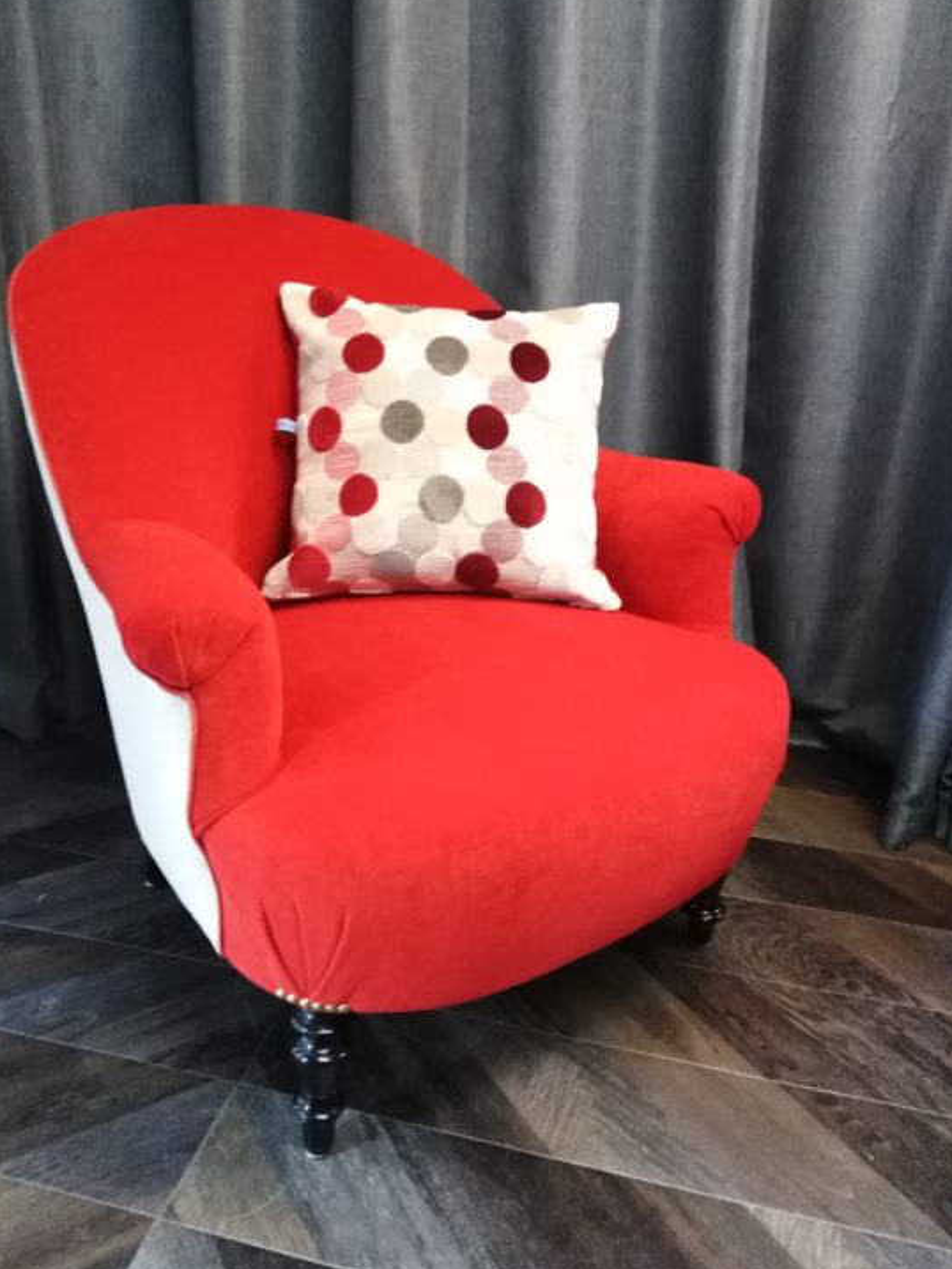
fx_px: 1063
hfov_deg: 48.2
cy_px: 598
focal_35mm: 29
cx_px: 428
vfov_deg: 61.6
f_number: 2.2
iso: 831
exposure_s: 1/16.7
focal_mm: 3.46
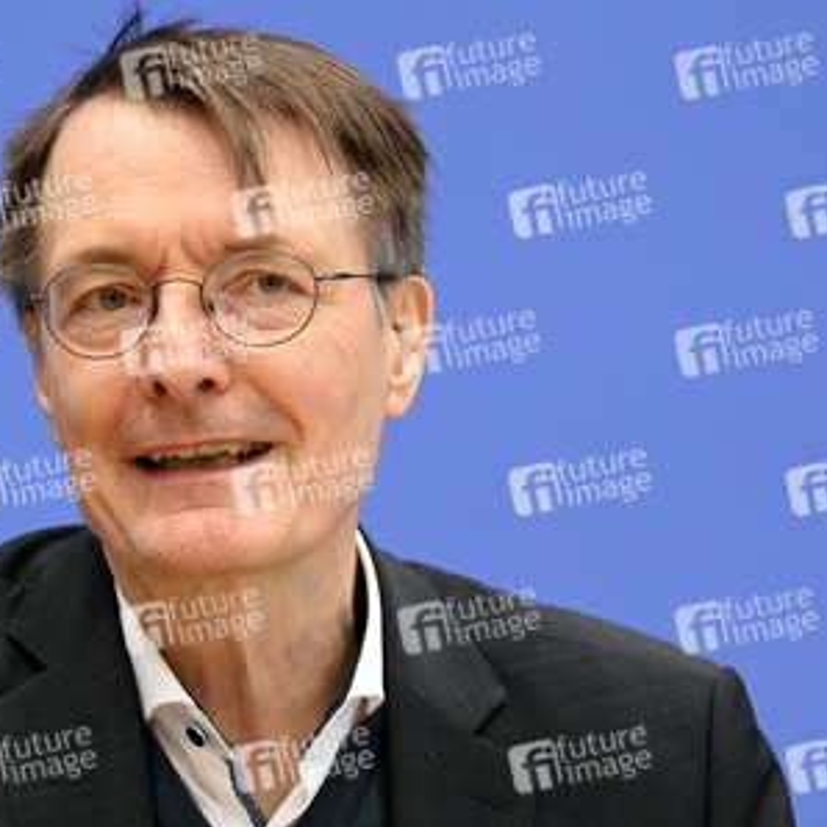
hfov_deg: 7.8
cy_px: 414
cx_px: 229
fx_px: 6082
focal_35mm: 225
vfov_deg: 7.8
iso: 5000
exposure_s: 1/500
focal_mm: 175
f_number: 5.6
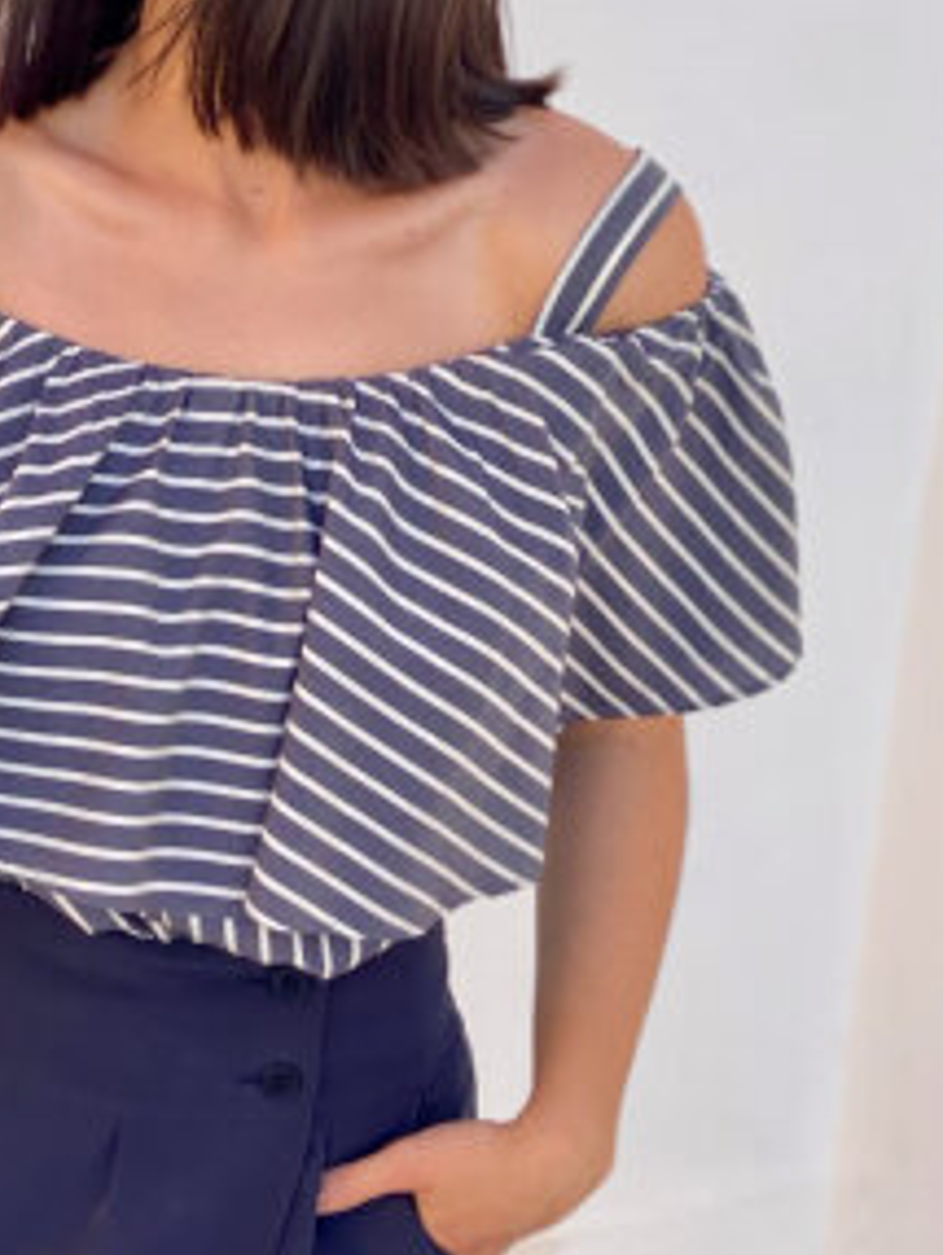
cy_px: 680
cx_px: 197
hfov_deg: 13.5
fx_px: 3953
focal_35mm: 109
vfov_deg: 18.0
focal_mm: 6
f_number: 2
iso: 20
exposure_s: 1/363
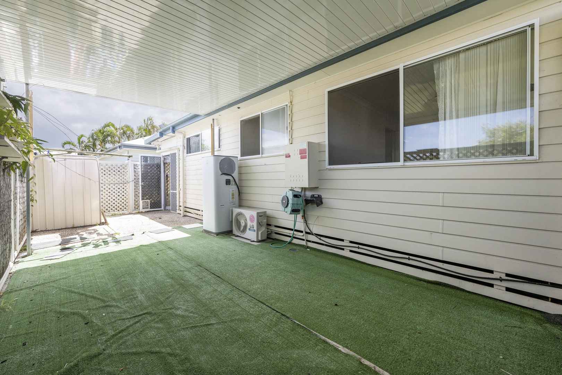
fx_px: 219
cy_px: 188
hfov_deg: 104.3
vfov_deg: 81.2
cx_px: 281
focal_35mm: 14
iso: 400
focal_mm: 14
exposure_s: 1/1600
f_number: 7.1
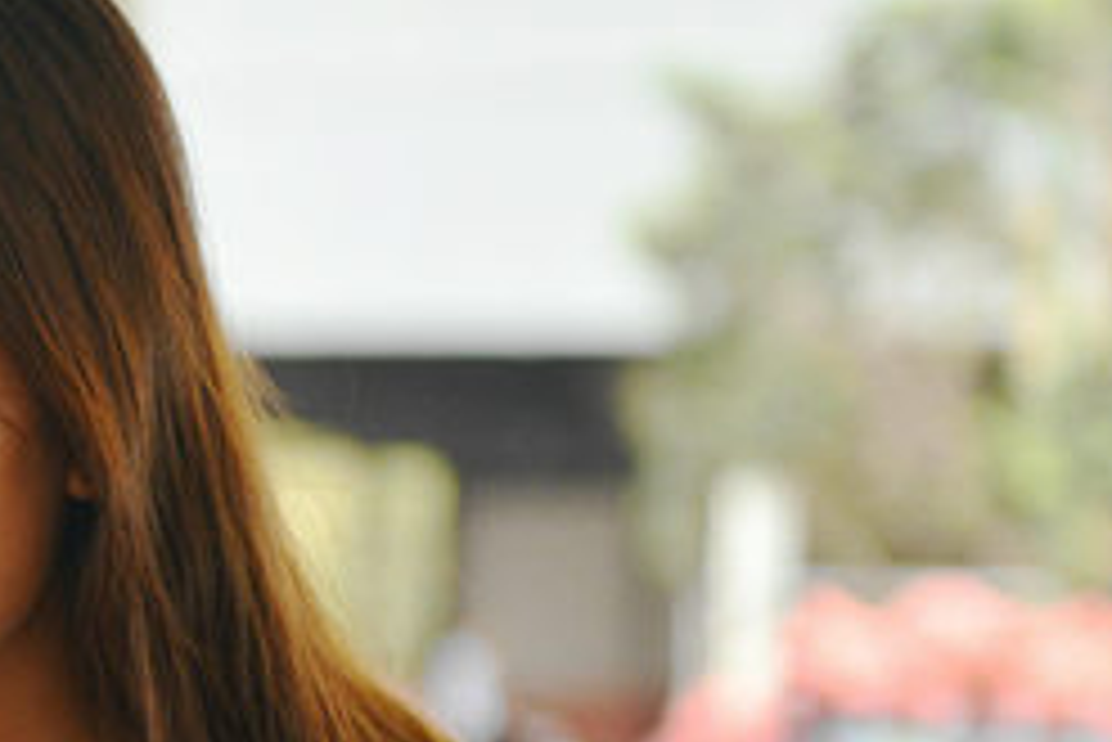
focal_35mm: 227
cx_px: -261
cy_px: 580
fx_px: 7016
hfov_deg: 8.9
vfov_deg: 6.1
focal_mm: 70
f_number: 2.8
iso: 500
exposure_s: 1/640
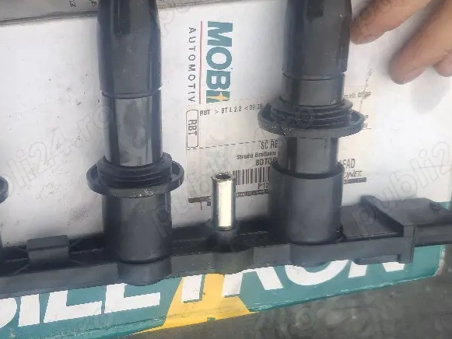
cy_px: 173
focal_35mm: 43
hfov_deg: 41.7
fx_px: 562
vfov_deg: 33.6
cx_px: 82
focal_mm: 4.69
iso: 32
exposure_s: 1/217
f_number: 1.8
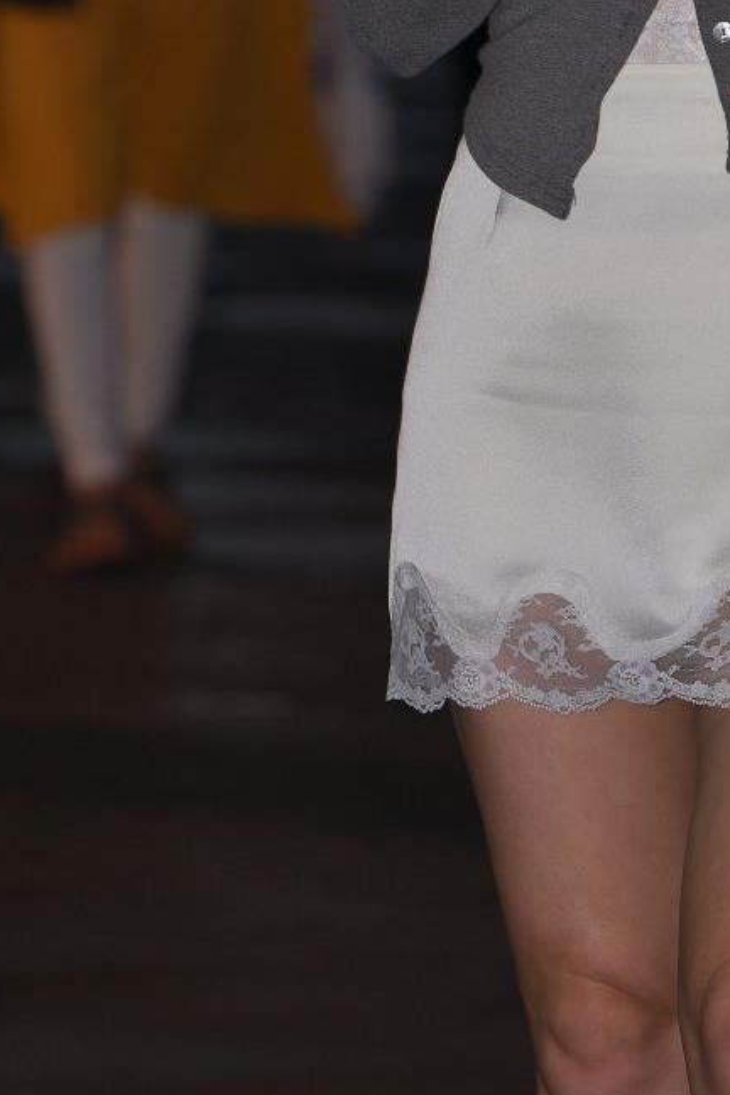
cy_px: 576
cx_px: 347
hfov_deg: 2.4
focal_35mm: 573
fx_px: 17427
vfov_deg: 3.6
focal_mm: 150
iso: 250
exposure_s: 1/160
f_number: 4.5
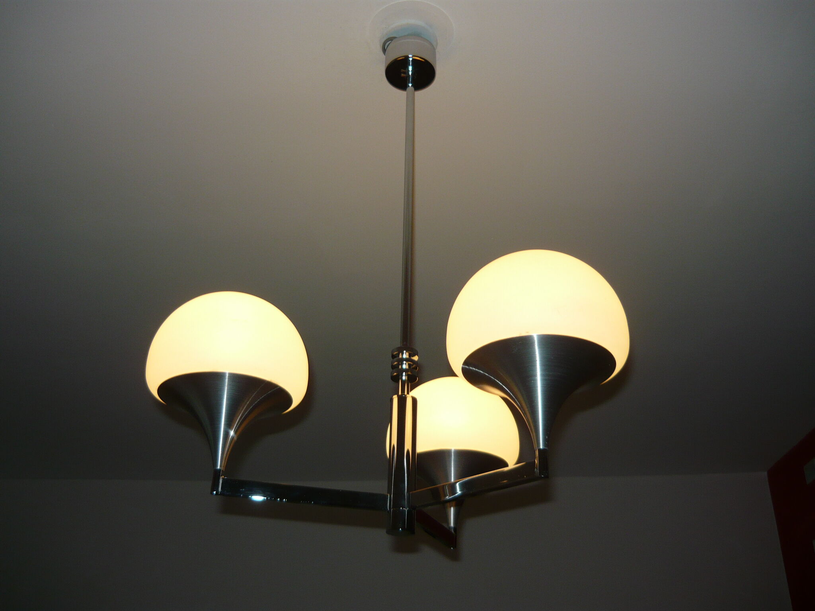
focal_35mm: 33
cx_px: 408
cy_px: 306
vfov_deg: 42.9
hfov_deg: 55.4
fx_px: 777
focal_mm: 5.5
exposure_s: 1/125
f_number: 2.8
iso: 100
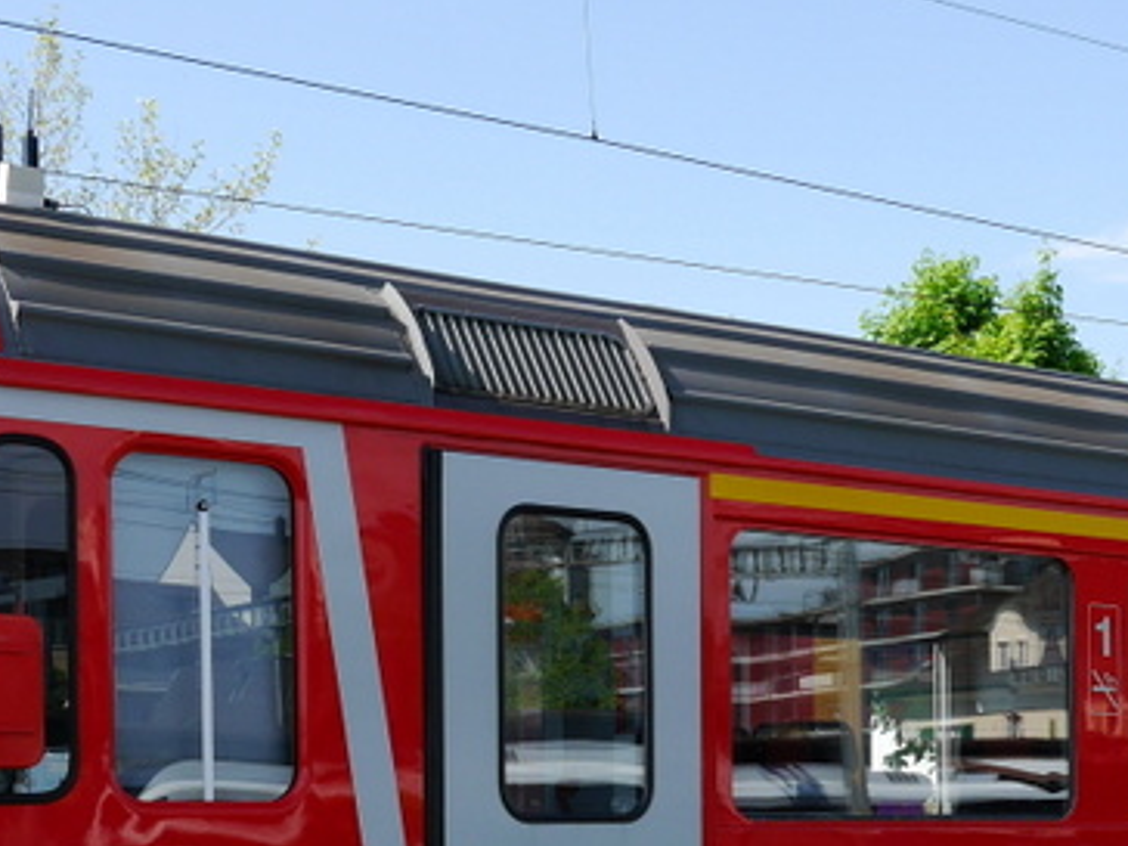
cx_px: 741
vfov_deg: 16.4
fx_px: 2868
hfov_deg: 22.2
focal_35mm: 88
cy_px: 855
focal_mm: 16
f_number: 6.3
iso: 160
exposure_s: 1/320
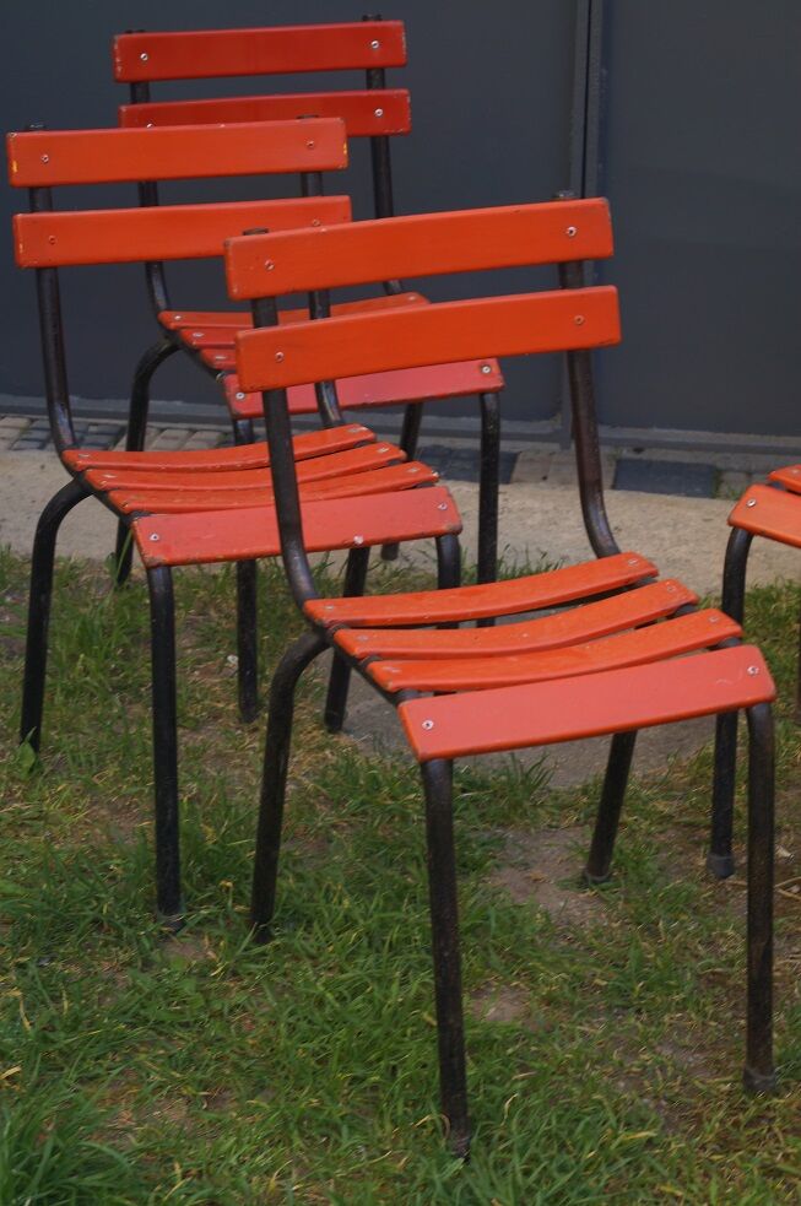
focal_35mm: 82
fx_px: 2743
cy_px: 603
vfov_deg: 24.8
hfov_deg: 16.6
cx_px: 400
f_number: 5.6
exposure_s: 1/100
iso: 160
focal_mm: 55
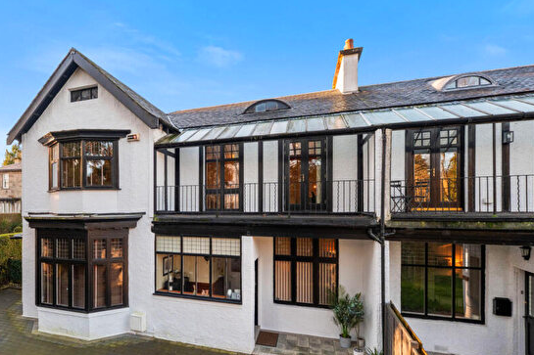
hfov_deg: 88.5
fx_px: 267
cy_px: 203
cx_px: 206
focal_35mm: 18
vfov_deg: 67.0
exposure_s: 1/160
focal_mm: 14
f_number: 8
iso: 640
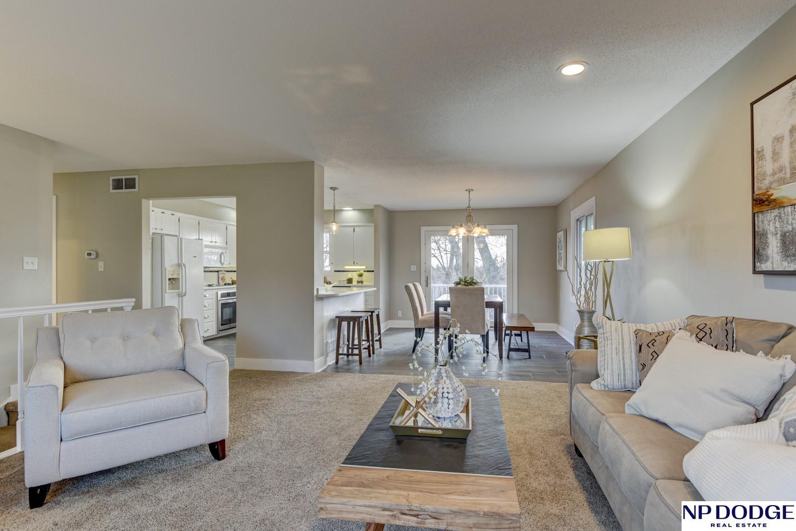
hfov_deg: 90.0
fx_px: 398
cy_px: 266
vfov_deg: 67.4
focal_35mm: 18
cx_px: 398
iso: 400
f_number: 8
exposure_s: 1/15
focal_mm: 18
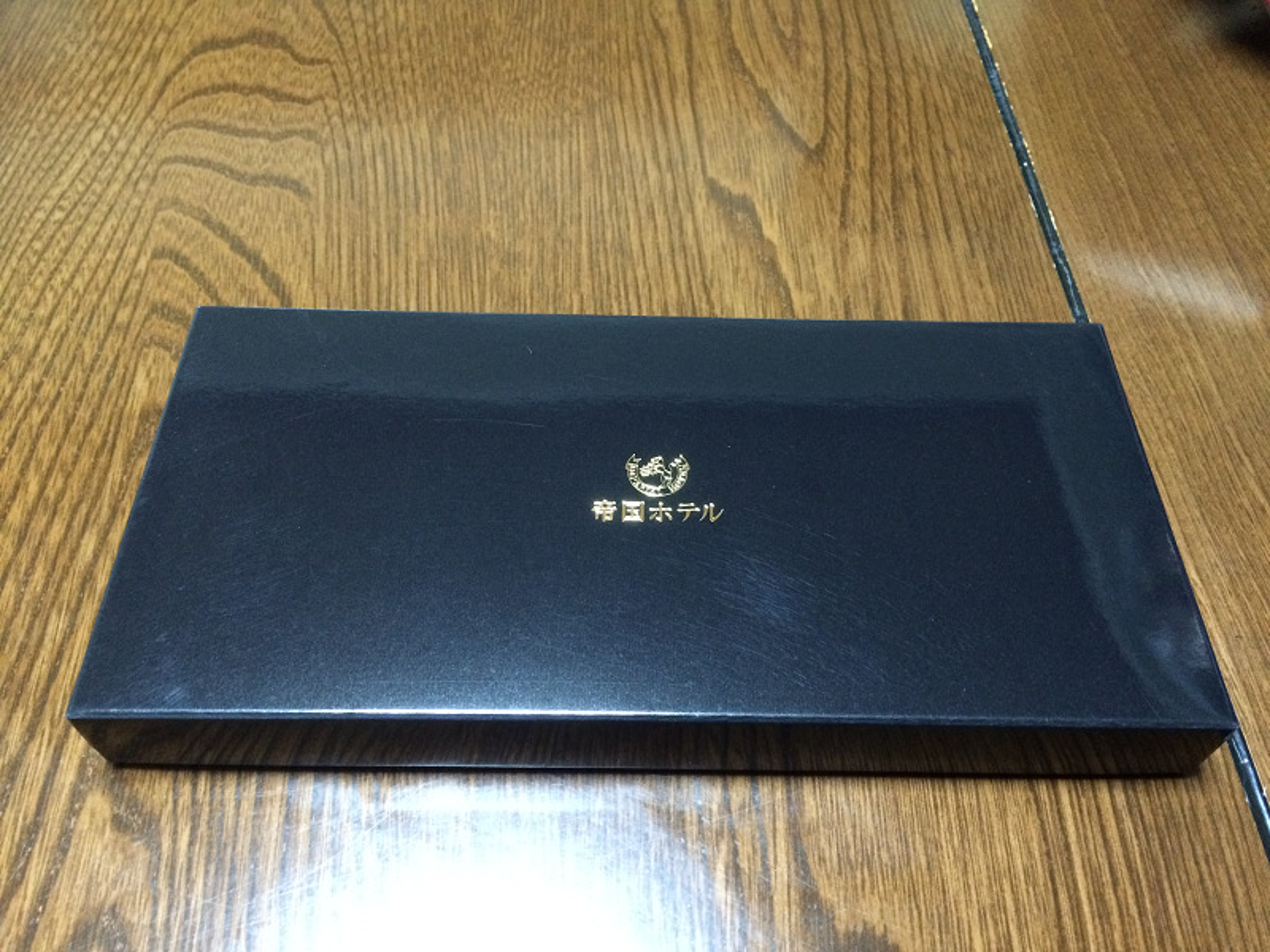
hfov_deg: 61.7
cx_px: 635
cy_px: 476
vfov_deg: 48.2
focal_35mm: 29
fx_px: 1064
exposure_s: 1/15
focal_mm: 4.15
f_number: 2.2
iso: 320
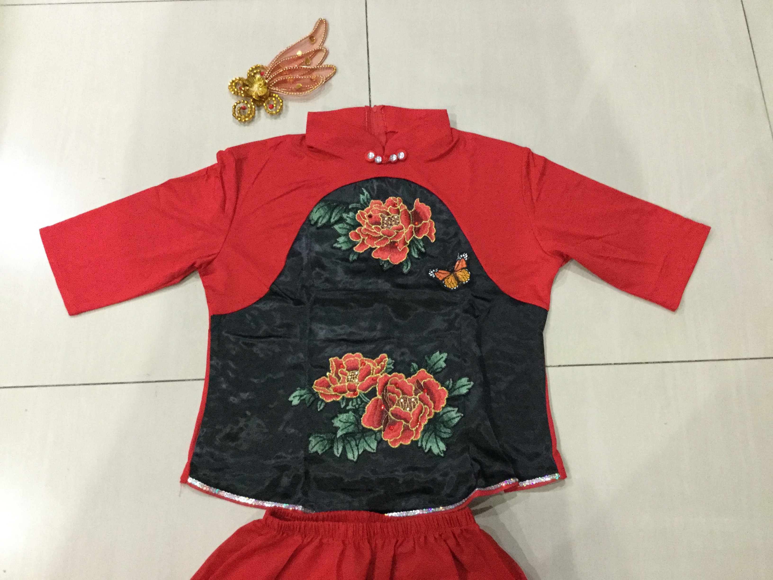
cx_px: 386
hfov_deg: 58.4
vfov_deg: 45.4
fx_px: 692
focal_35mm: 31
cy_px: 290
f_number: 2.4
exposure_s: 1/17
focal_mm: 3.3
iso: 800
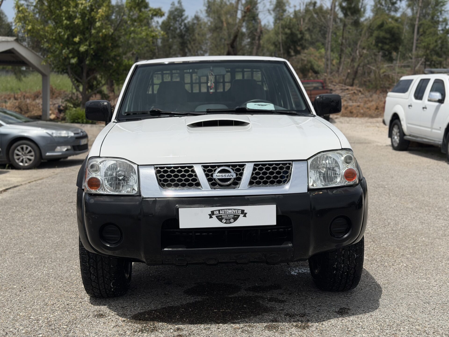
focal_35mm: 48
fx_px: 623
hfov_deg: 39.7
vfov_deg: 30.3
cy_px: 168
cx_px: 224
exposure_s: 1/16129
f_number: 1.78
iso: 80
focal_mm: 6.76
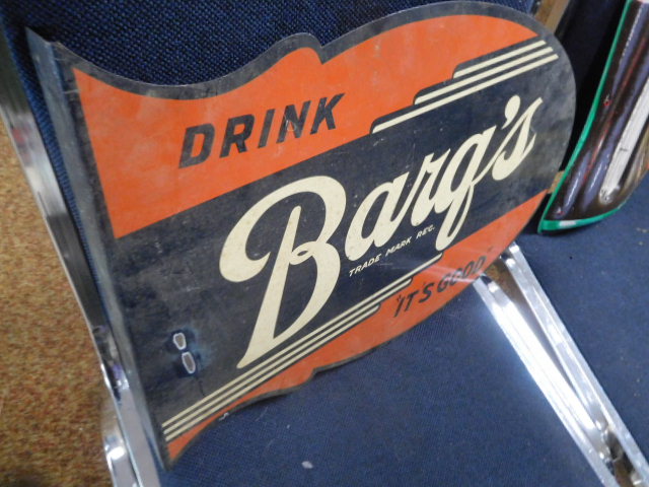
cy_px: 244
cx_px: 324
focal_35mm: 25
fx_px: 469
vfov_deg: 54.9
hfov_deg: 69.4
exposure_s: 1/8
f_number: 3.4
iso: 800
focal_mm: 4.5
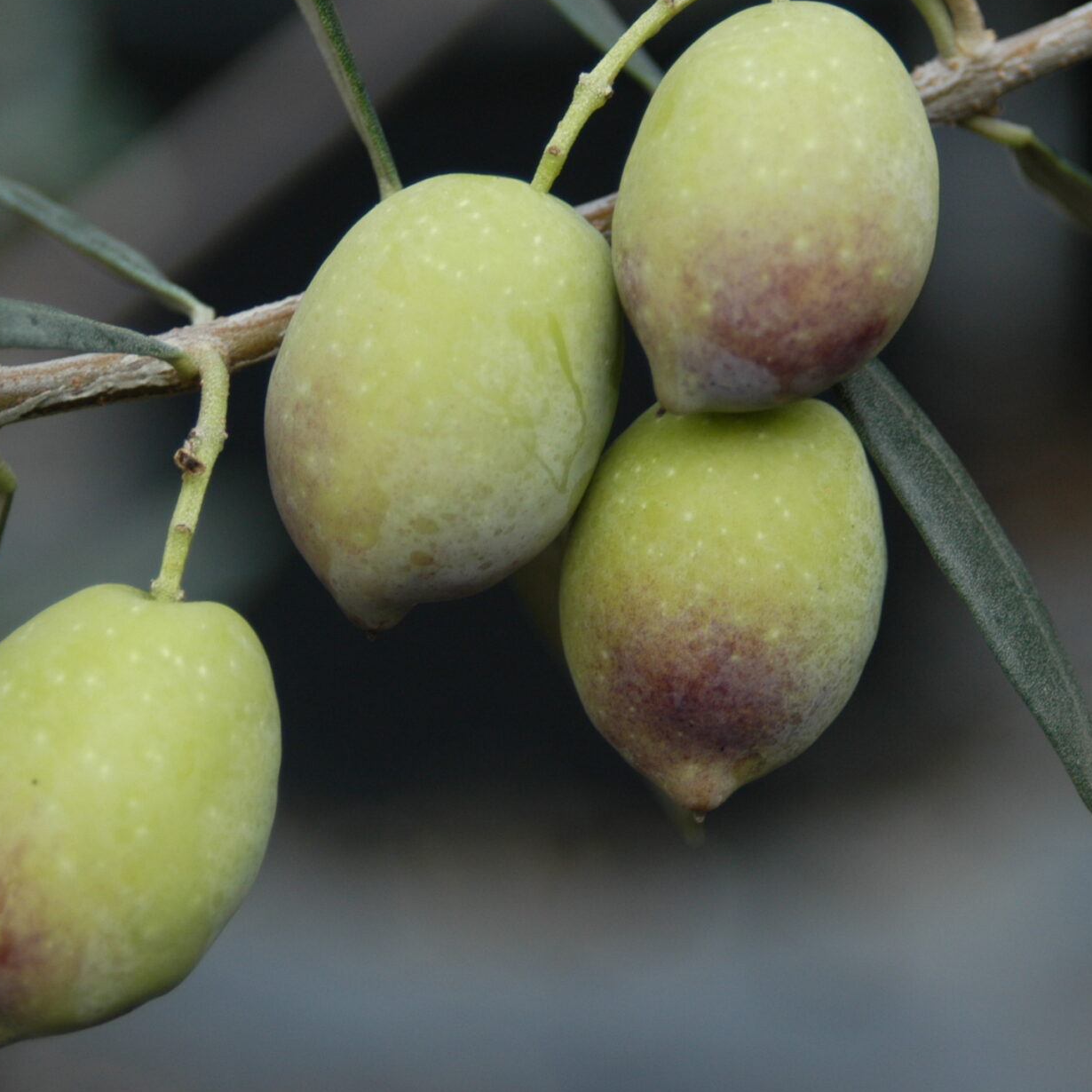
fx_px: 7098
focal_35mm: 199
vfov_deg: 8.8
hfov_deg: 8.8
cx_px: 518
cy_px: 387
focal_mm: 75
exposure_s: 1/160
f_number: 5.6
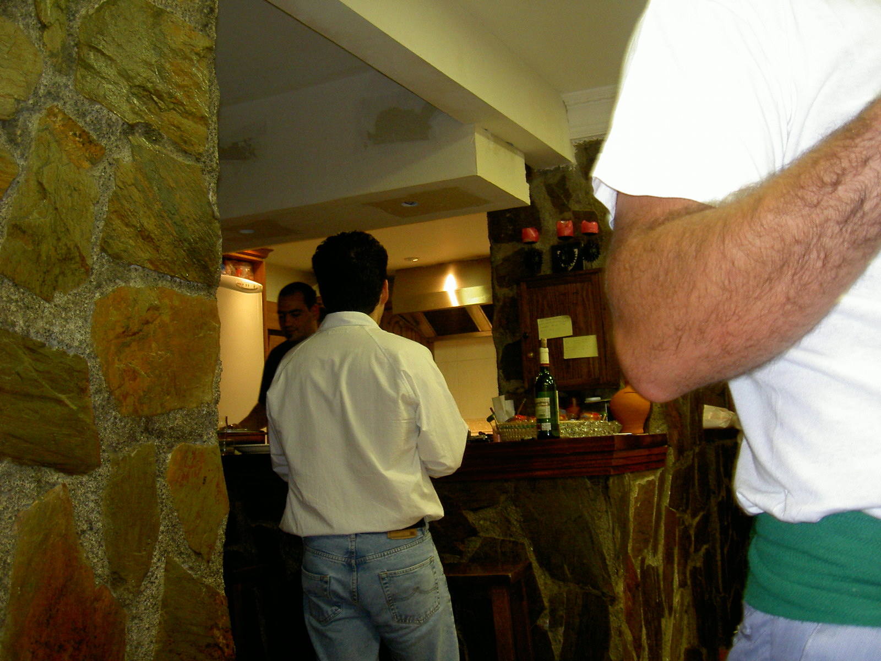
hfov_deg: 47.9
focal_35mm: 39
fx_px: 993
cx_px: 440
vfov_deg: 36.8
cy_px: 330
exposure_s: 1/59.5
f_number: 2.8
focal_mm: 8
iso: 100
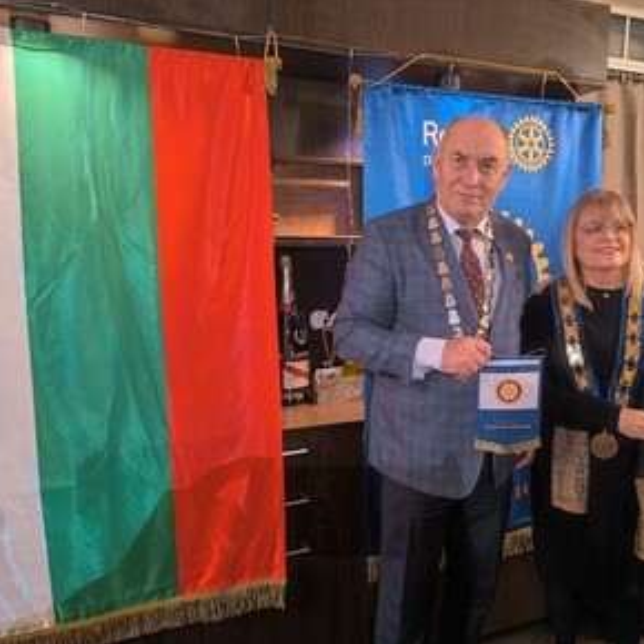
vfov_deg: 57.3
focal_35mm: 28
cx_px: 424
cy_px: 329
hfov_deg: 56.2
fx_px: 589
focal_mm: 6.14
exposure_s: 1/20
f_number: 1.65
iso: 2000
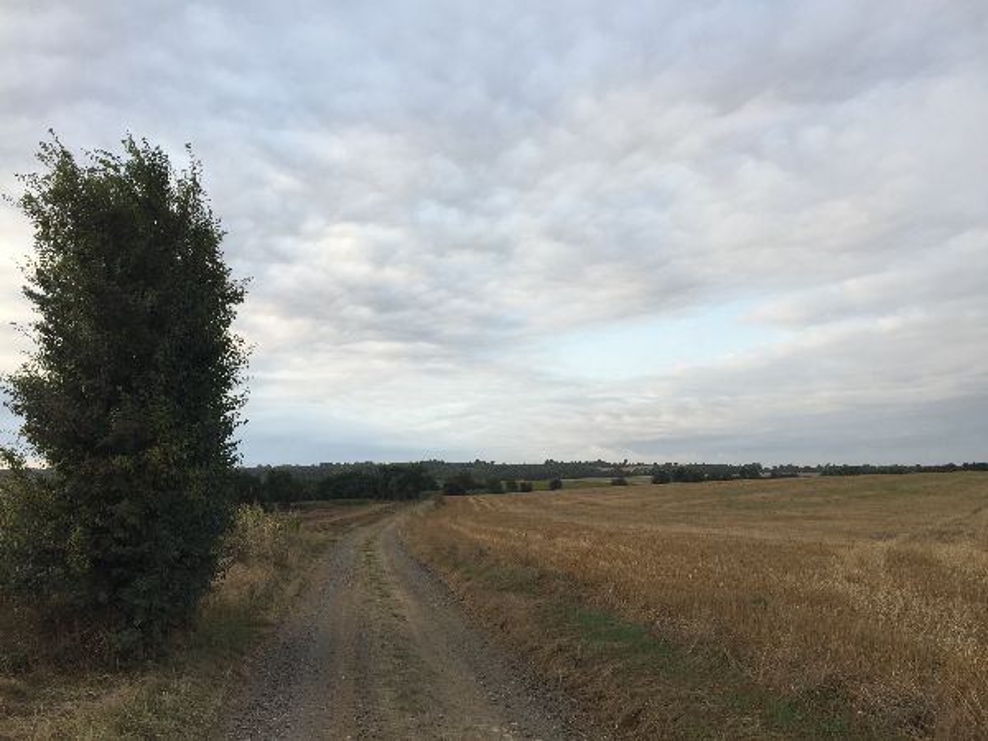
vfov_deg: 48.2
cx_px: 494
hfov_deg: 61.7
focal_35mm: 29
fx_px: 828
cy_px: 370
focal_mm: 4.15
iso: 32
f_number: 2.2
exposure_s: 1/920
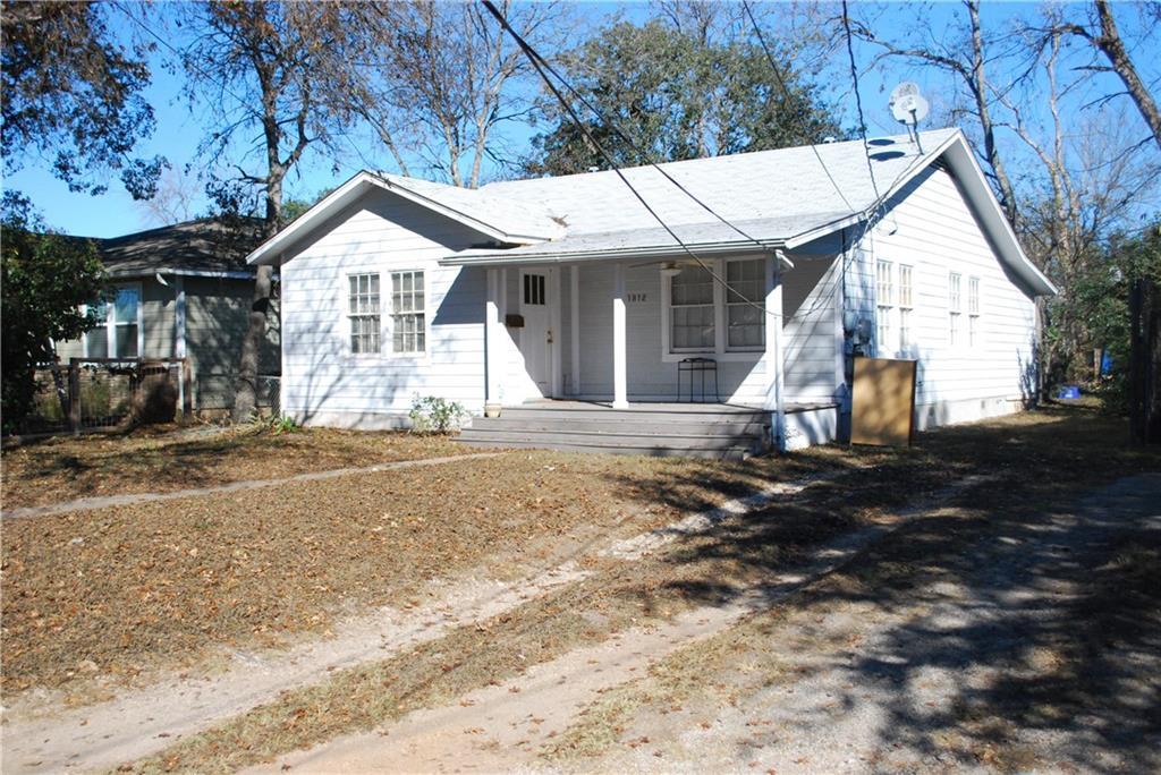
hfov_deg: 53.1
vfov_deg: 36.9
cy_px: 388
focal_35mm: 36
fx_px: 1162
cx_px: 580
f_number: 5
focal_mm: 24
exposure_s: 1/4000
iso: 800
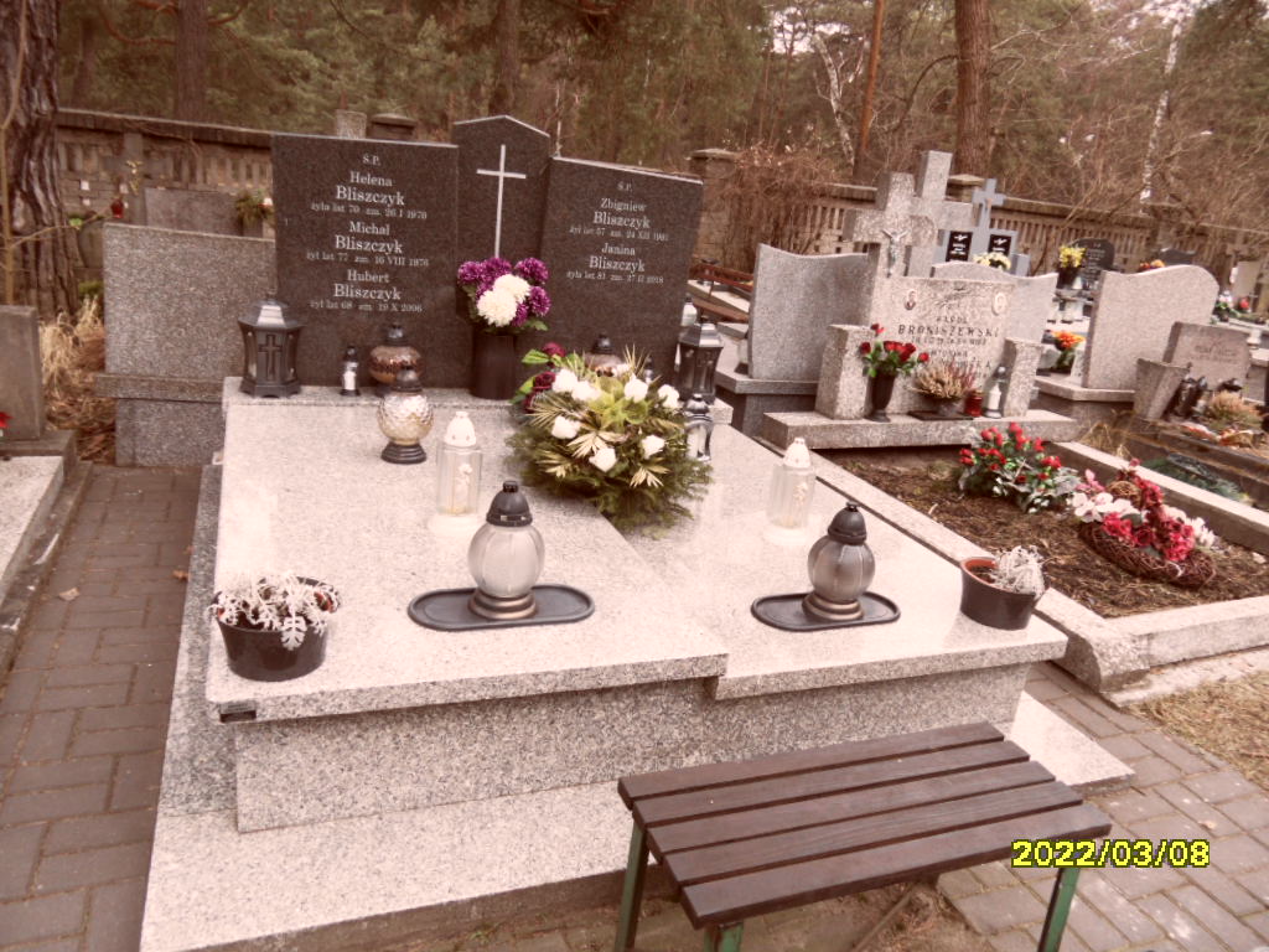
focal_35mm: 24
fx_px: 880
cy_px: 476
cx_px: 634
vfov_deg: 56.8
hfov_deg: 71.6
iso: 80
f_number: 3.2
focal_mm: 3.9
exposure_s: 1/90
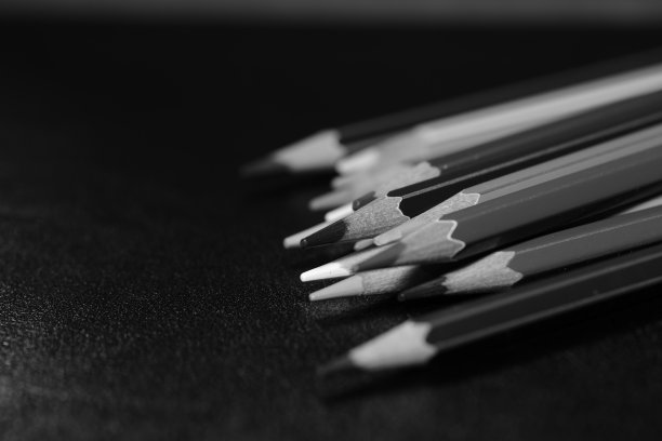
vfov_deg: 13.0
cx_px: 331
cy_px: 220
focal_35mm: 105
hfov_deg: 19.5
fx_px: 1931
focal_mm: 105
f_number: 8
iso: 100
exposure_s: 1/2.5
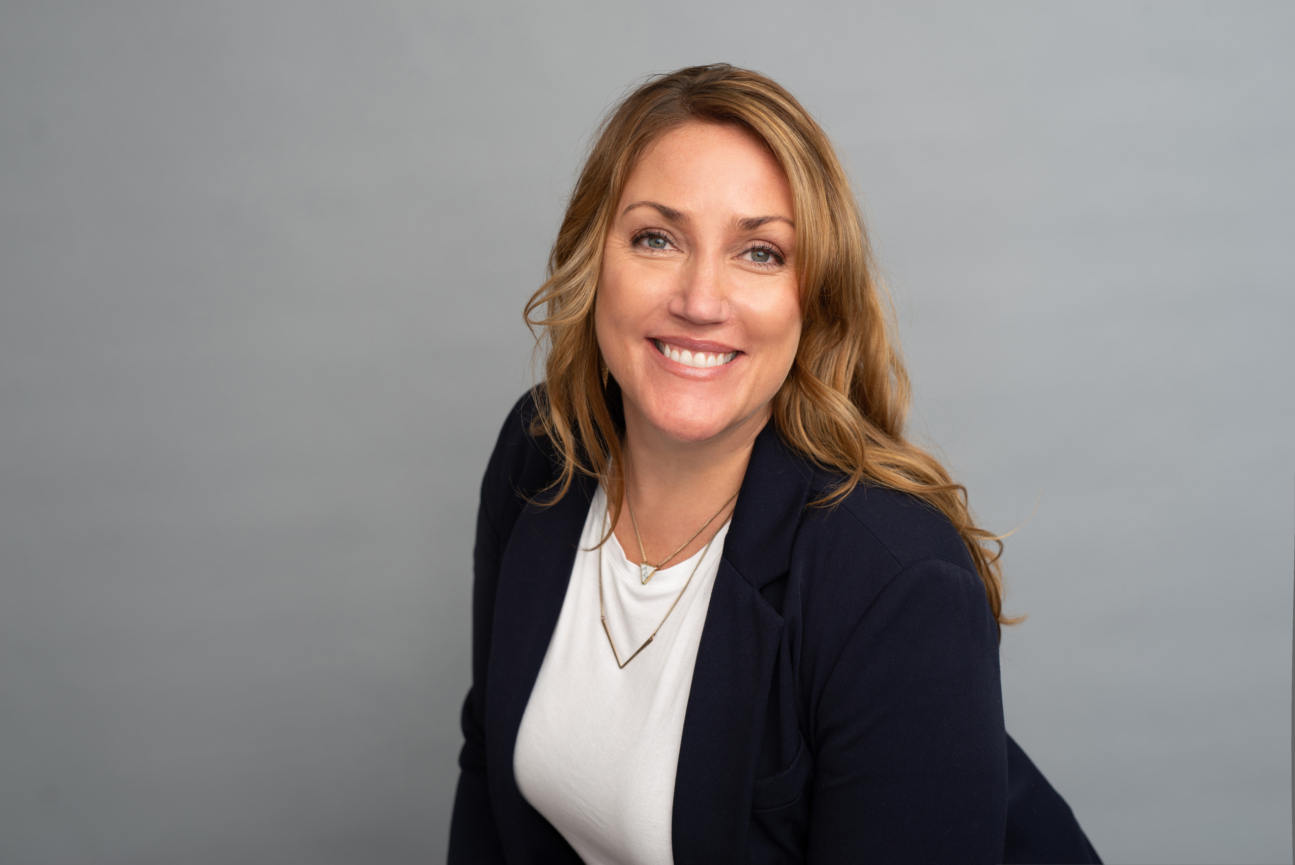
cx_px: 648
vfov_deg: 27.0
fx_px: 1799
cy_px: 432
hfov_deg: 39.6
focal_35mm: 50
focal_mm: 50
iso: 50
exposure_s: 1/160
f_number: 4
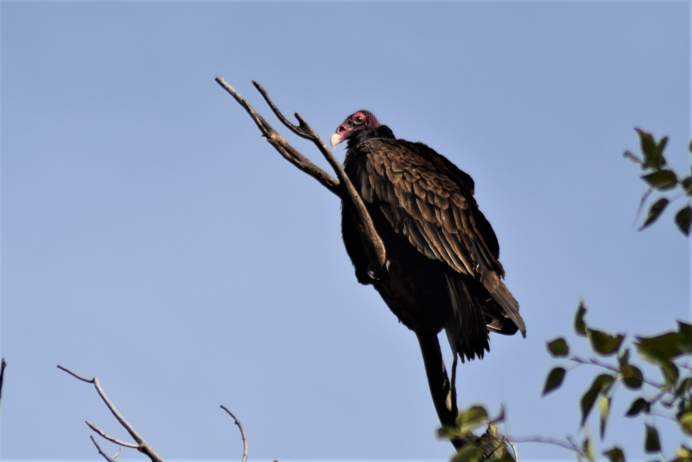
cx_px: 346
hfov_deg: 6.0
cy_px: 231
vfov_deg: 4.0
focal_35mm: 345
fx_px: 6632
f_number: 6.3
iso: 400
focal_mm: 230
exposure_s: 1/1600
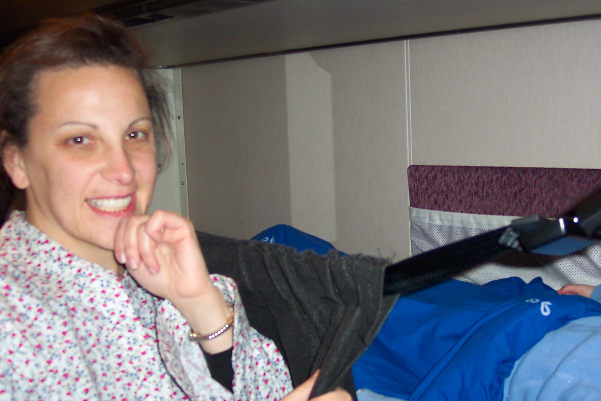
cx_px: 386
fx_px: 835
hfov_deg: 39.3
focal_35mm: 50
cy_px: 233
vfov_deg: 26.9
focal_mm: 8
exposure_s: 1/30
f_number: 2.8
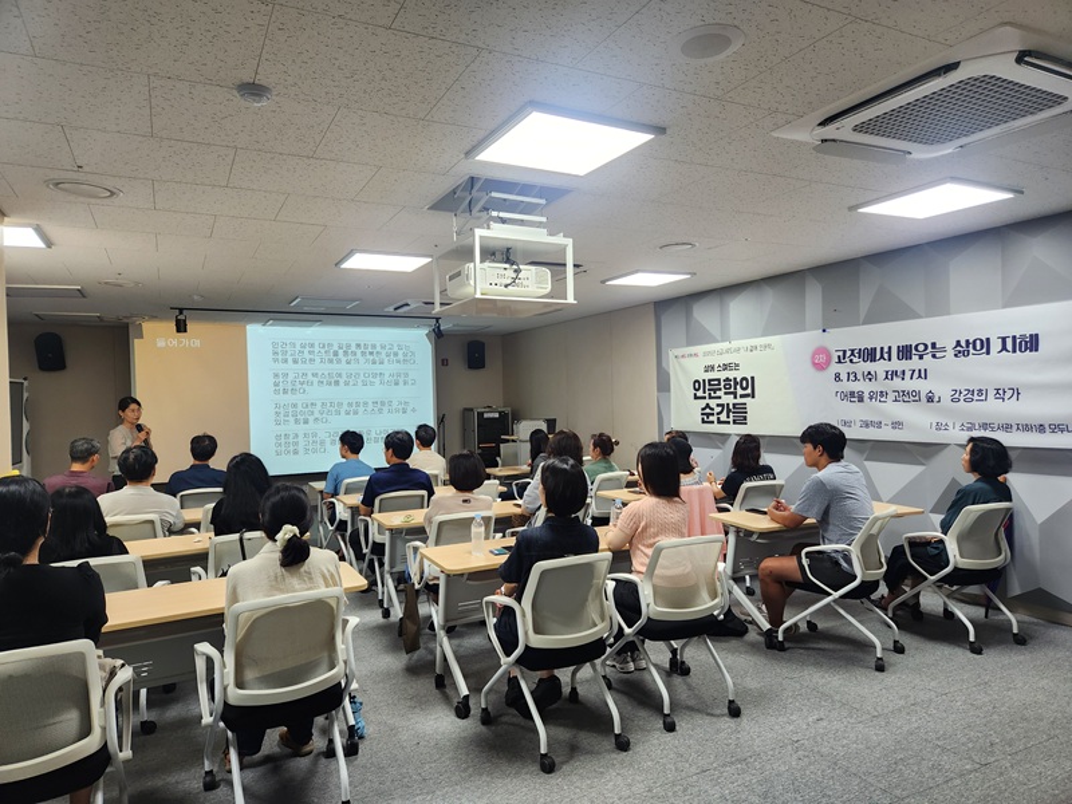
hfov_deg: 73.9
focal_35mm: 23
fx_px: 712
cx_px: 536
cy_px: 402
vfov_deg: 58.9
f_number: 1.8
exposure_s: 1/120
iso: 160
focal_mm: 5.4
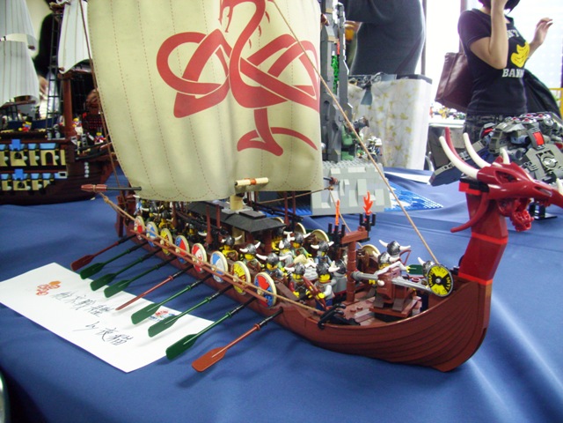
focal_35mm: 32
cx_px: 282
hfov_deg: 56.8
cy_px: 212
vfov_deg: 44.2
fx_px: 520
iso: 160
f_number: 2.9
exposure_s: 1/13
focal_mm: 5.7
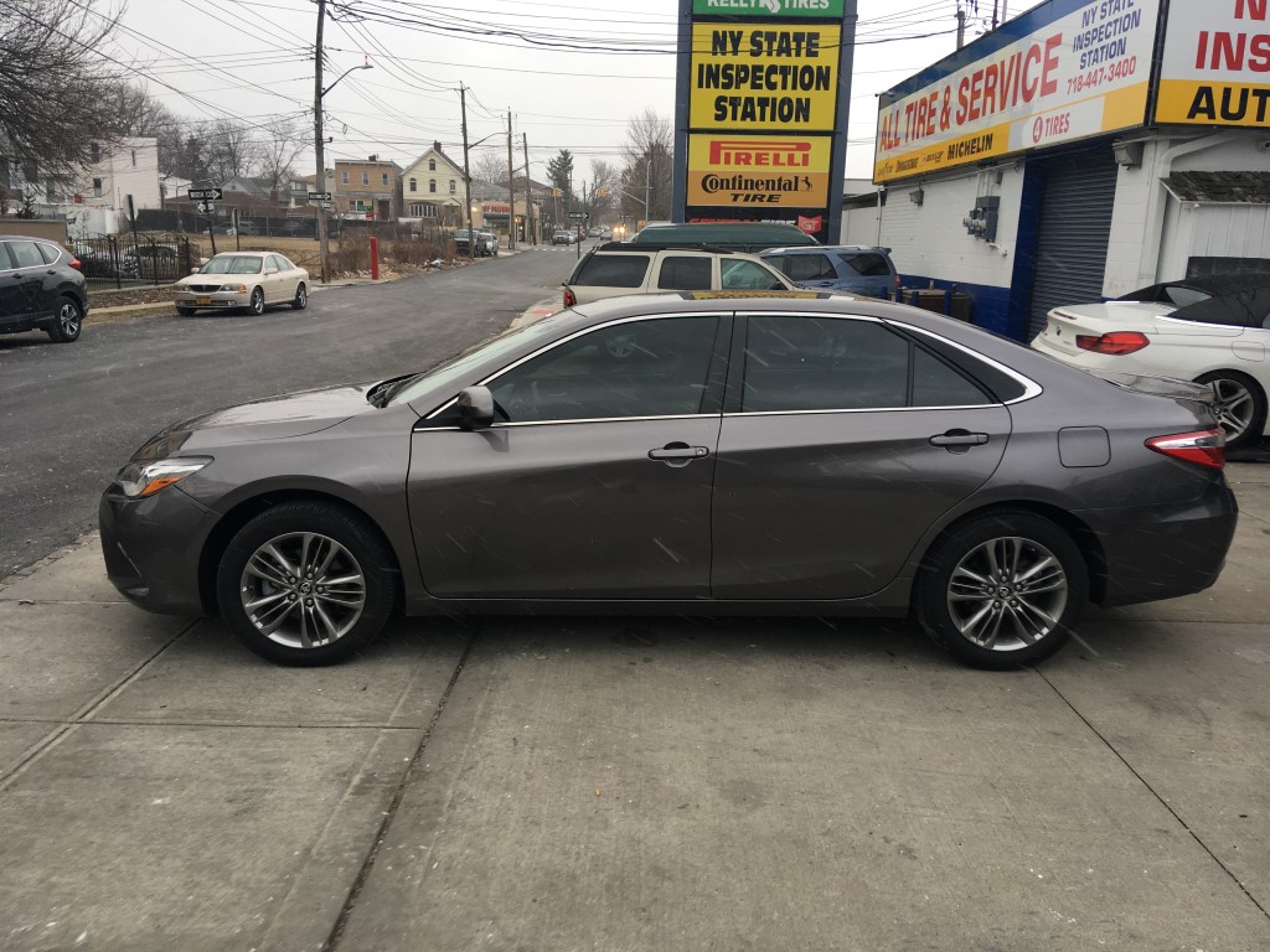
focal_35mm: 29
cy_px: 476
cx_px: 635
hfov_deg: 61.7
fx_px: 1064
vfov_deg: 48.2
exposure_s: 1/60
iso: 25
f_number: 2.2
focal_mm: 4.15
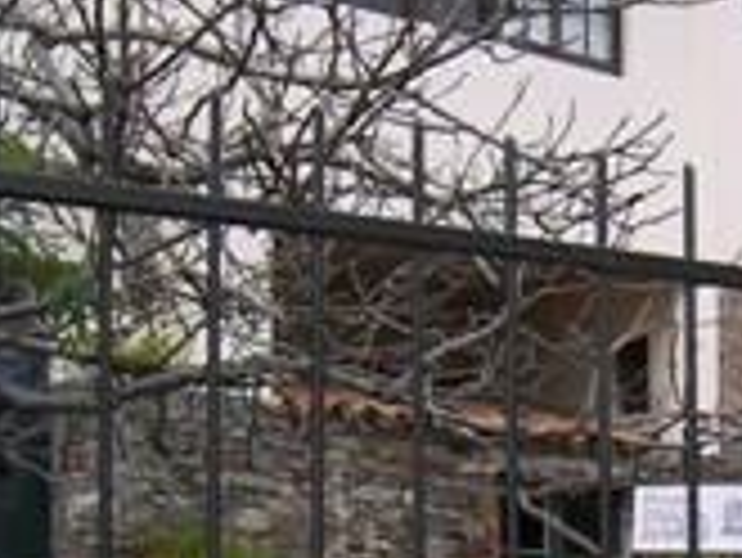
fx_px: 1995
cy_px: 765
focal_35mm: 93
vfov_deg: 15.0
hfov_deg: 20.4
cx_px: 755
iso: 50
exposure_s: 1/400
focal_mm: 5
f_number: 2.8
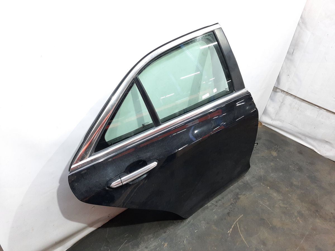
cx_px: 168
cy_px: 126
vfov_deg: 54.9
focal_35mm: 25
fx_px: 242
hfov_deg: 69.4
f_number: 2
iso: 250
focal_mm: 4.6
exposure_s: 1/50
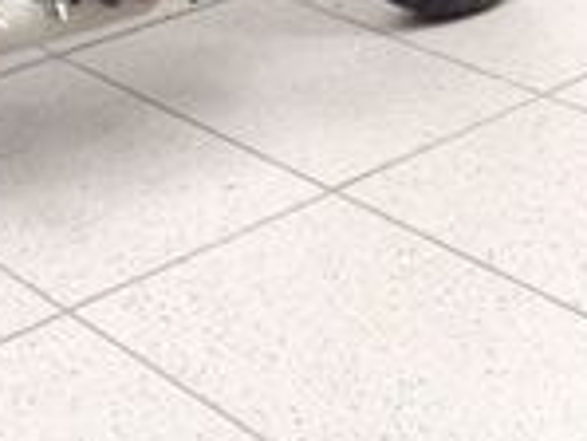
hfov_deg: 17.7
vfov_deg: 13.1
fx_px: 1680
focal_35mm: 99
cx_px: -307
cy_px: -413
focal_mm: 5.4
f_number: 1.8
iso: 125
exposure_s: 1/25
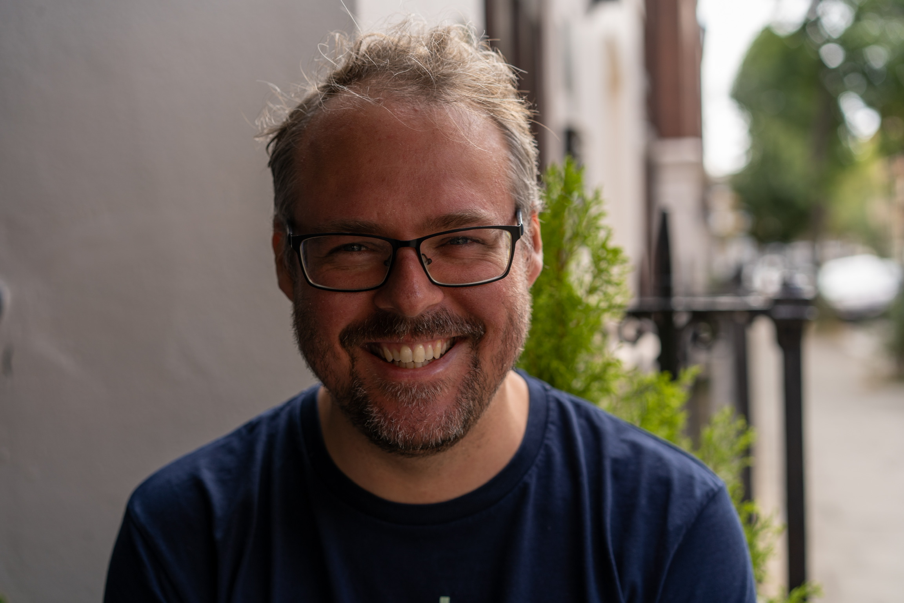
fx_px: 1381
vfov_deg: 24.6
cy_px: 302
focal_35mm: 55
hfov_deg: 36.2
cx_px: 452
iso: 100
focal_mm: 55
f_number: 3.2
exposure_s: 1/160
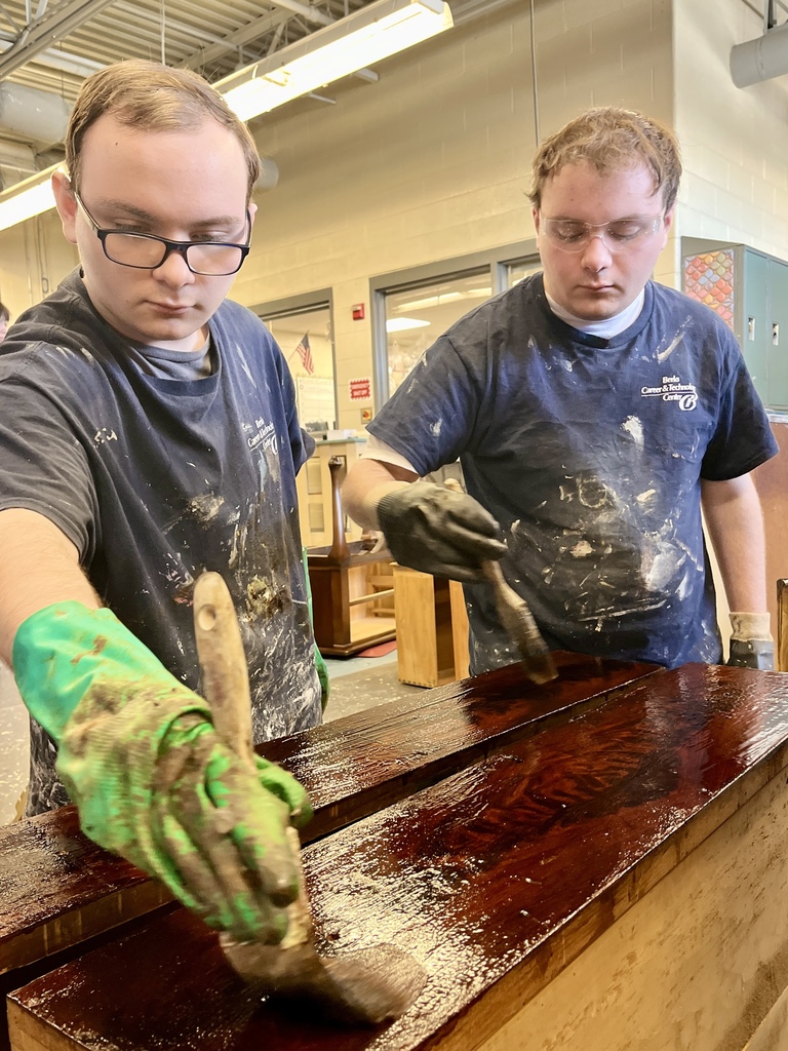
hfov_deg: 53.1
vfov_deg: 67.3
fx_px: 789
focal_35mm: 26
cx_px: 394
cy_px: 526
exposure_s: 1/60
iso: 200
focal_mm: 5.1
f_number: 1.6
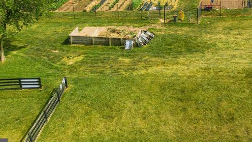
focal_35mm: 54
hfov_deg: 37.0
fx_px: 361
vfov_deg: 20.5
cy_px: -36
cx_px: 205
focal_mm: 12.29
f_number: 4
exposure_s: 1/200
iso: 100
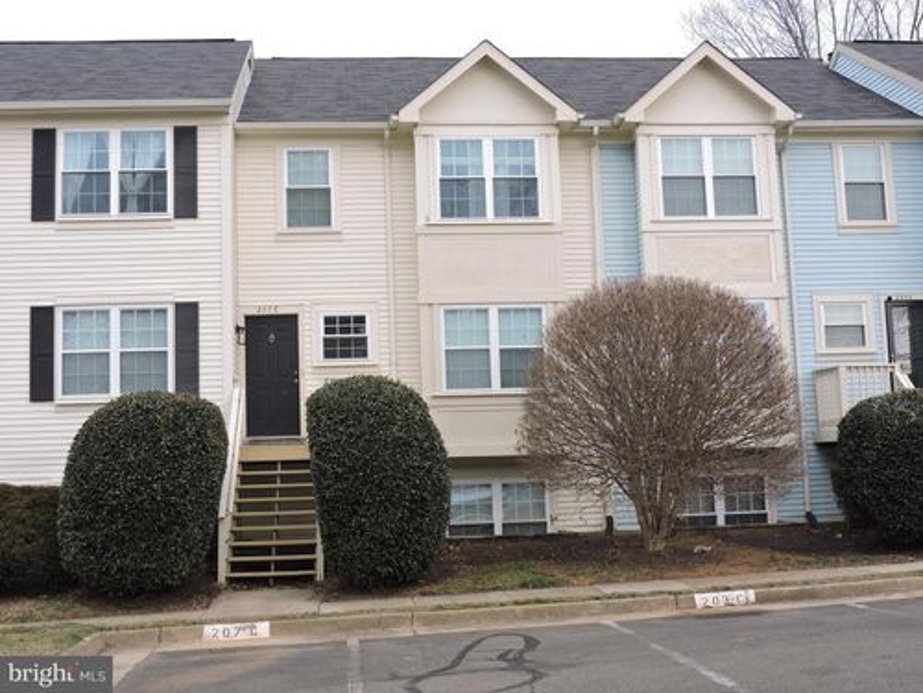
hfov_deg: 40.4
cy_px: 346
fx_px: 1253
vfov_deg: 30.9
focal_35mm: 47
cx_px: 462
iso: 180
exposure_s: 1/320
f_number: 3.5
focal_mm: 8.4
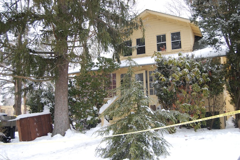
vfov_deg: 36.8
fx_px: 240
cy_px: 80
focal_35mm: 36
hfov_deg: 53.2
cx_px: 120
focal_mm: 24
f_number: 4.5
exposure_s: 1/80
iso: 400
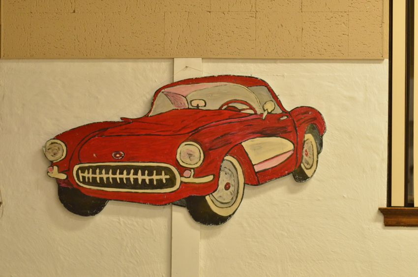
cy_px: 138
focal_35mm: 150
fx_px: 1738
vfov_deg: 9.1
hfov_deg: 13.7
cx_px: 209
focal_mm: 100
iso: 2800
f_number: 3.3
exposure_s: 1/250
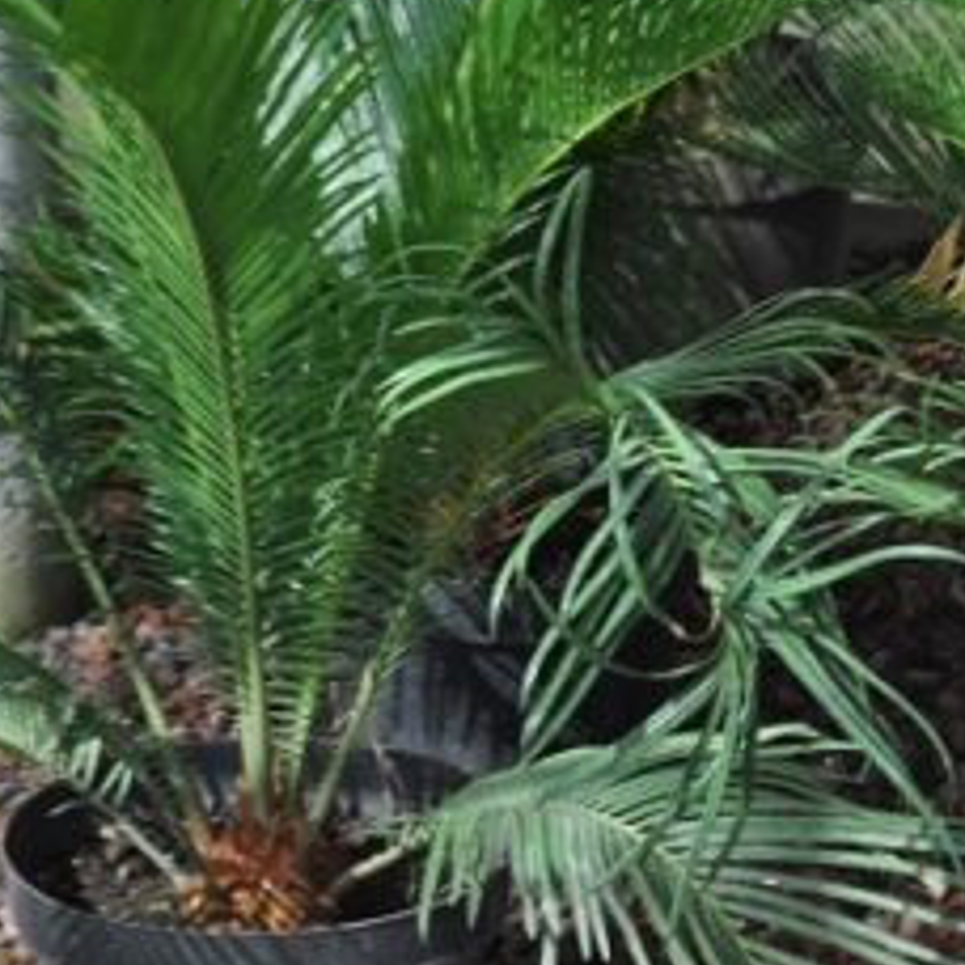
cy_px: 311
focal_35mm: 125
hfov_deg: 13.7
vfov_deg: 13.9
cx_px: 978
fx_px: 3942
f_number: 8
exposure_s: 1/60
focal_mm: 32
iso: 200
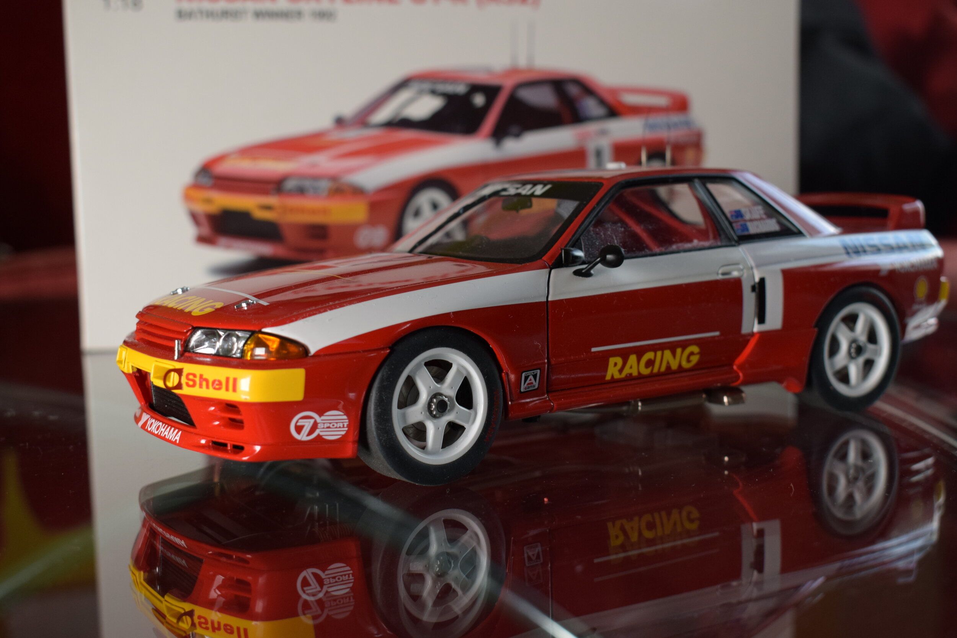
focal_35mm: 46
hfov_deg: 42.3
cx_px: 478
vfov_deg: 28.9
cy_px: 319
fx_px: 1236
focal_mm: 31
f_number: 6.3
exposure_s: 1/80
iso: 800
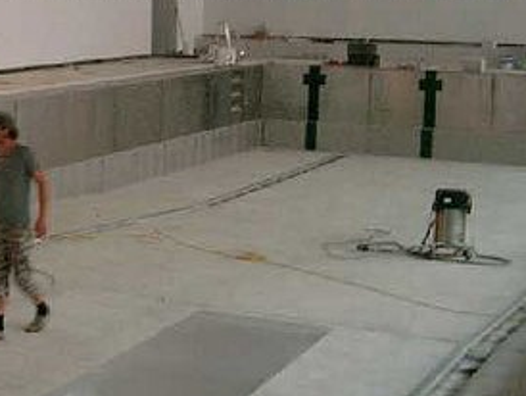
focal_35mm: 81
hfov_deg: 23.1
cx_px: -2
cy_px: 142
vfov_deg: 18.2
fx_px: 1232
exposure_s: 1/20
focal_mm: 7.6
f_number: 2.6
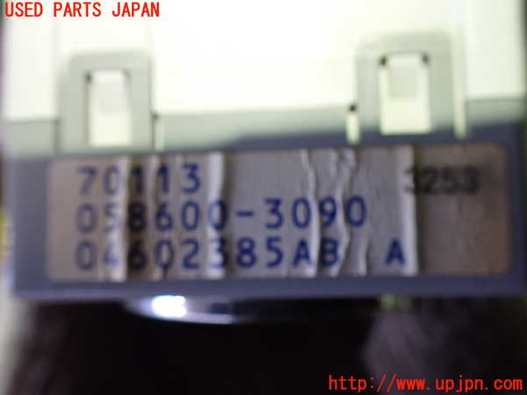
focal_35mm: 30
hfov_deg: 60.0
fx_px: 457
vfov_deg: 46.8
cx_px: 264
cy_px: 198
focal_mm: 5.4
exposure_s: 1/40
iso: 800
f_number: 2.3
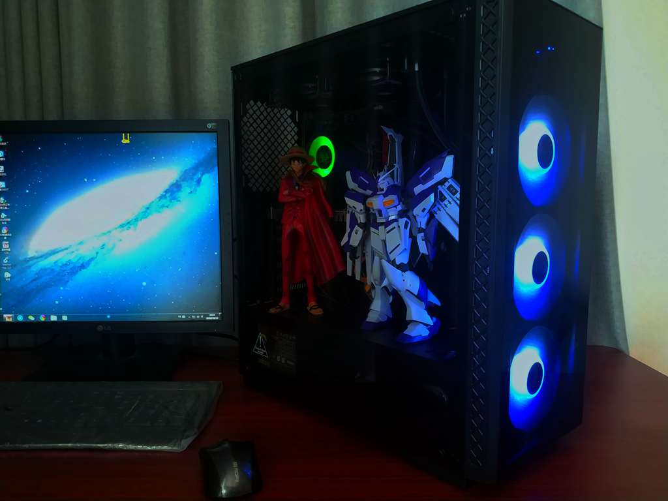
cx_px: 334
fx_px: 618
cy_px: 250
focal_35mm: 32
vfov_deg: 44.2
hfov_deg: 56.8
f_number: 2
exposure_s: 1/14
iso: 756
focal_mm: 4.5
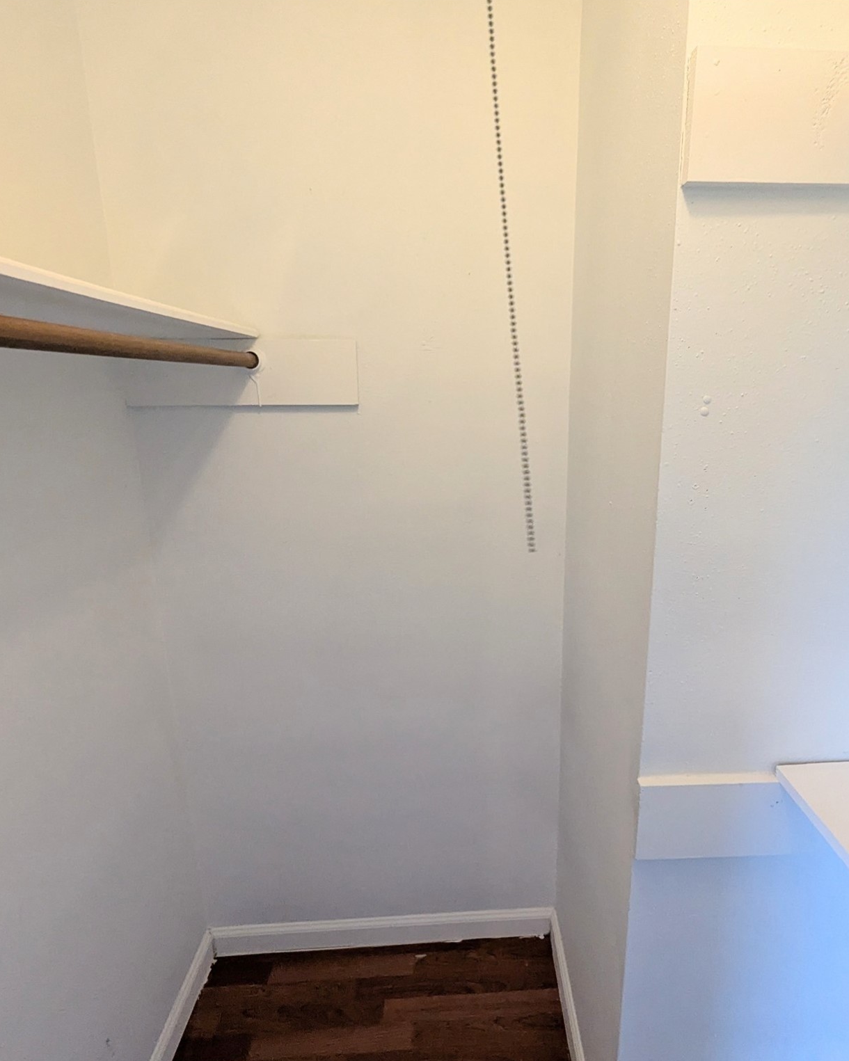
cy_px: 531
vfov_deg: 89.6
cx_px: 483
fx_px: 534
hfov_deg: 76.6
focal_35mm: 17
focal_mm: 1.95
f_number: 2.2
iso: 564
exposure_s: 1/120
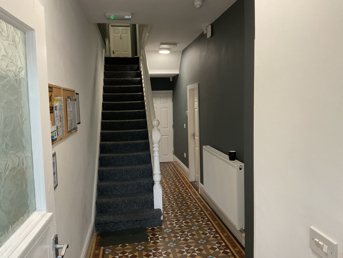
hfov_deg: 61.7
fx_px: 287
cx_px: 172
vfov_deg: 48.2
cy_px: 129
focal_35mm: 29
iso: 200
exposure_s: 1/50
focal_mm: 3
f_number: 1.8
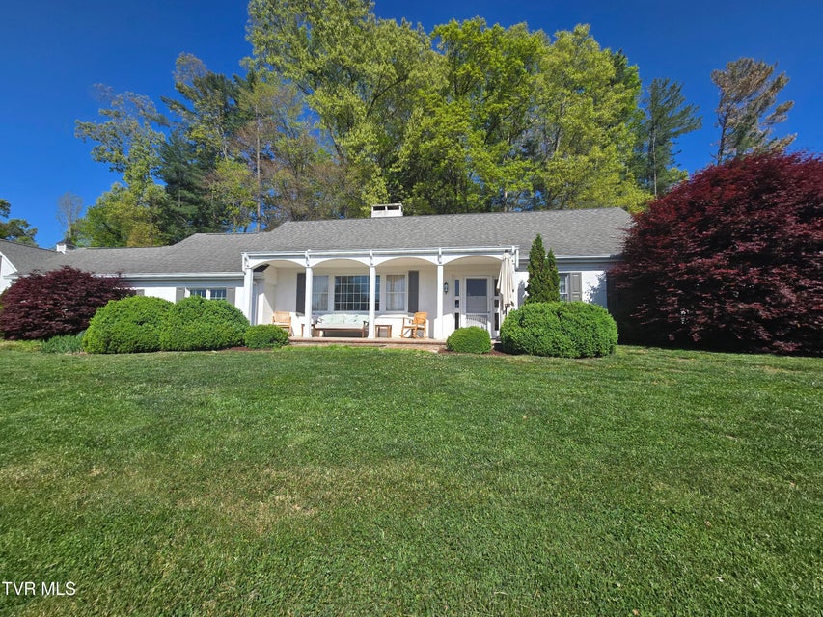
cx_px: 412
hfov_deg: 106.2
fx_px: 309
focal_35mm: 13
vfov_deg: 89.9
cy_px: 308
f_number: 2.2
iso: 50
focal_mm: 2.2
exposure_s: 1/2544
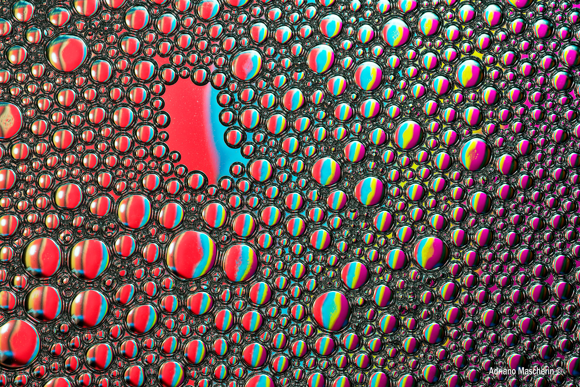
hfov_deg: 33.4
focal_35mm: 60
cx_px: 290
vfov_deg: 22.6
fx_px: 967
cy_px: 194
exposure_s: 1/60
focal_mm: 60
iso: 100
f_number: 16
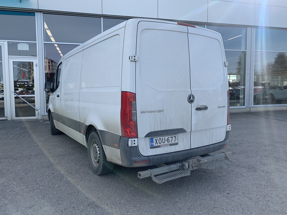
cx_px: 140
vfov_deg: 51.3
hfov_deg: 65.3
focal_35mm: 27
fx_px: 224
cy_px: 107
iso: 25
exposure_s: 1/1136
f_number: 1.8
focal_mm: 4.25
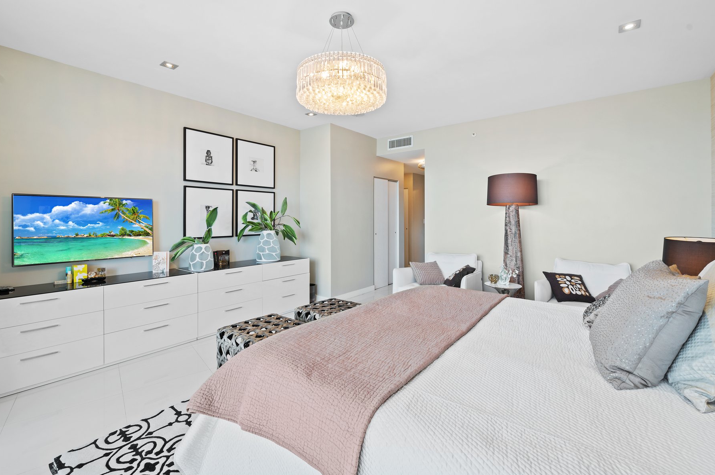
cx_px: 352
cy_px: 221
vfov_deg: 73.6
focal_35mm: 16
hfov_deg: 96.8
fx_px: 318
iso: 200
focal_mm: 14
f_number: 8
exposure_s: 1/4
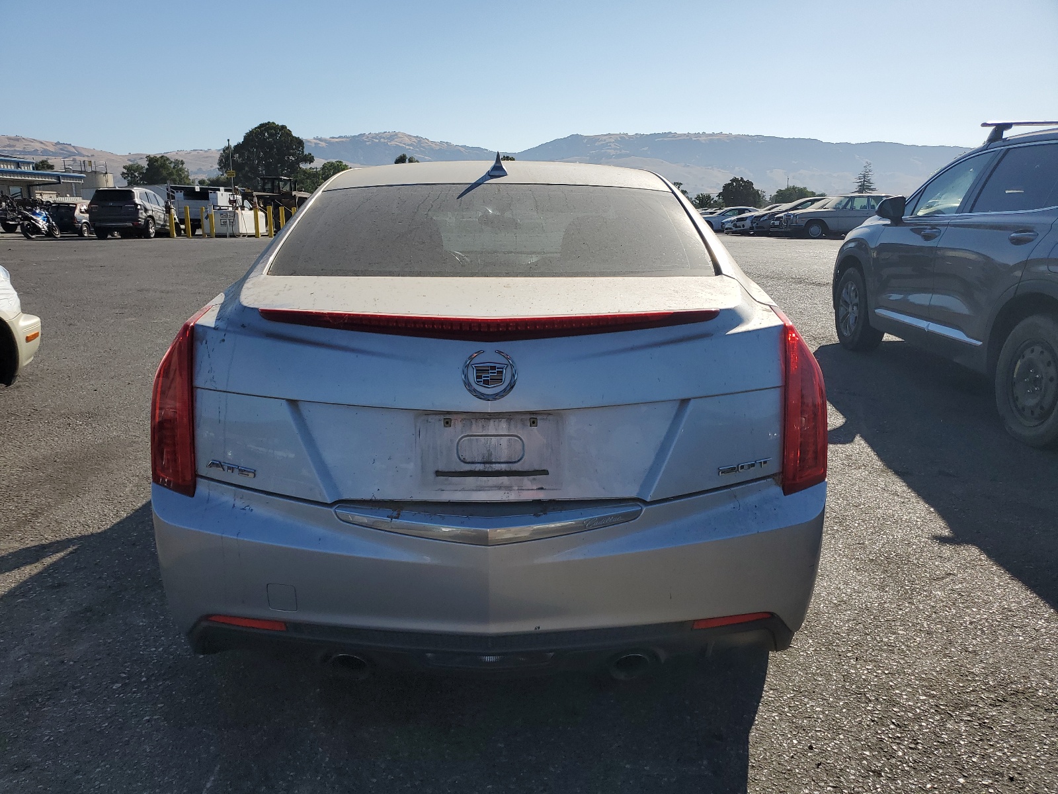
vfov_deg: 53.1
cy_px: 397
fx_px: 795
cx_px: 529
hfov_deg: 67.3
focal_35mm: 26
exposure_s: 1/5000
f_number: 1.5
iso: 50
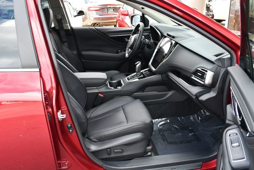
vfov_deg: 36.9
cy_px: 85
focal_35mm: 36
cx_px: 127
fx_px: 254
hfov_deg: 53.1
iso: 400
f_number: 4.5
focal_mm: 18
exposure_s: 1/250
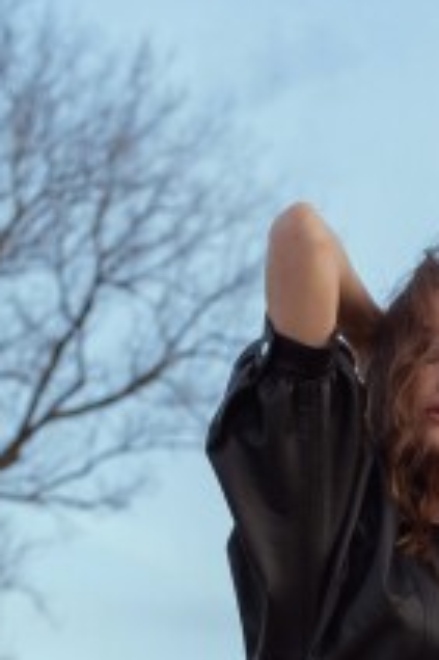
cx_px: 399
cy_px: 940
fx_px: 3114
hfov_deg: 8.0
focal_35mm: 170
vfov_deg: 11.7
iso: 640
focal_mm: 50
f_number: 4.5
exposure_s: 1/500
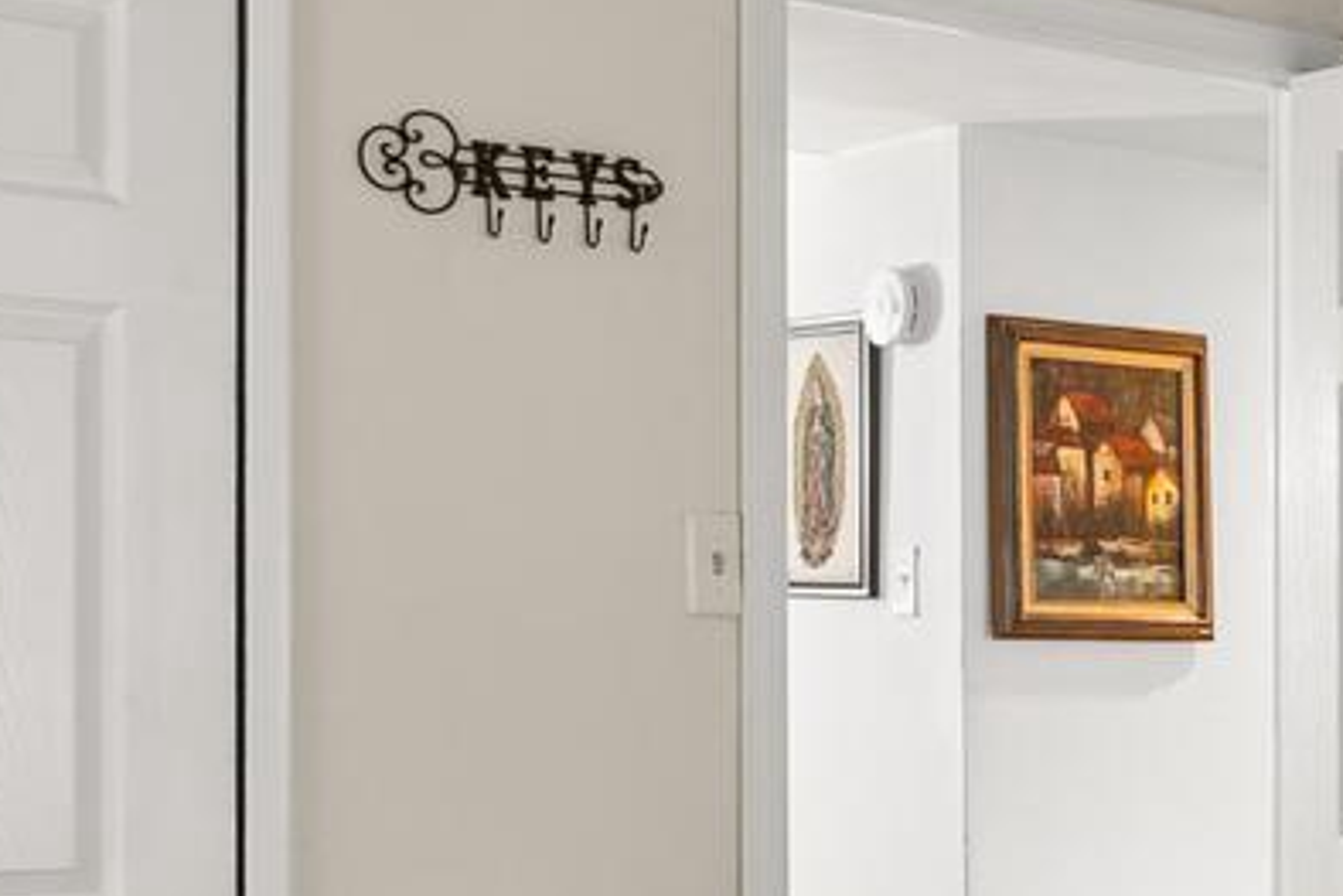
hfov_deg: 22.0
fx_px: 2911
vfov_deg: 17.4
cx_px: 1967
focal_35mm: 78
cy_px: 704
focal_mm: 10
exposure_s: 6
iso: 100
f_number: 9
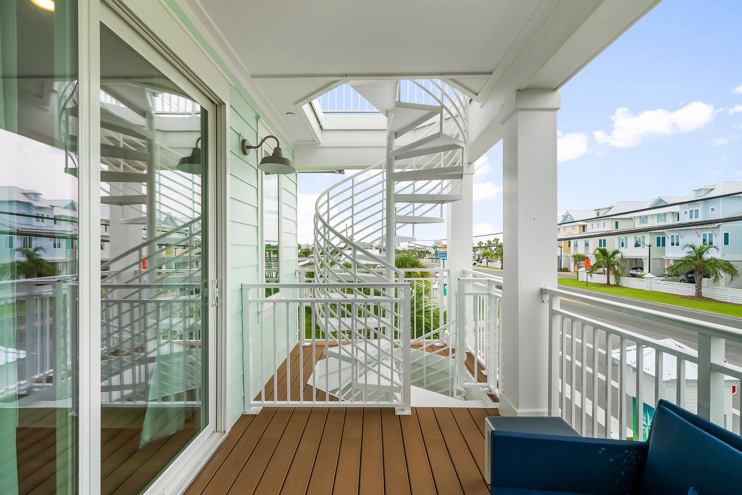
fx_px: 330
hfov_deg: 96.7
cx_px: 371
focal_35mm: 16
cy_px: 248
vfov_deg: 73.8
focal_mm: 16
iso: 400
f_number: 8
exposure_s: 1/200
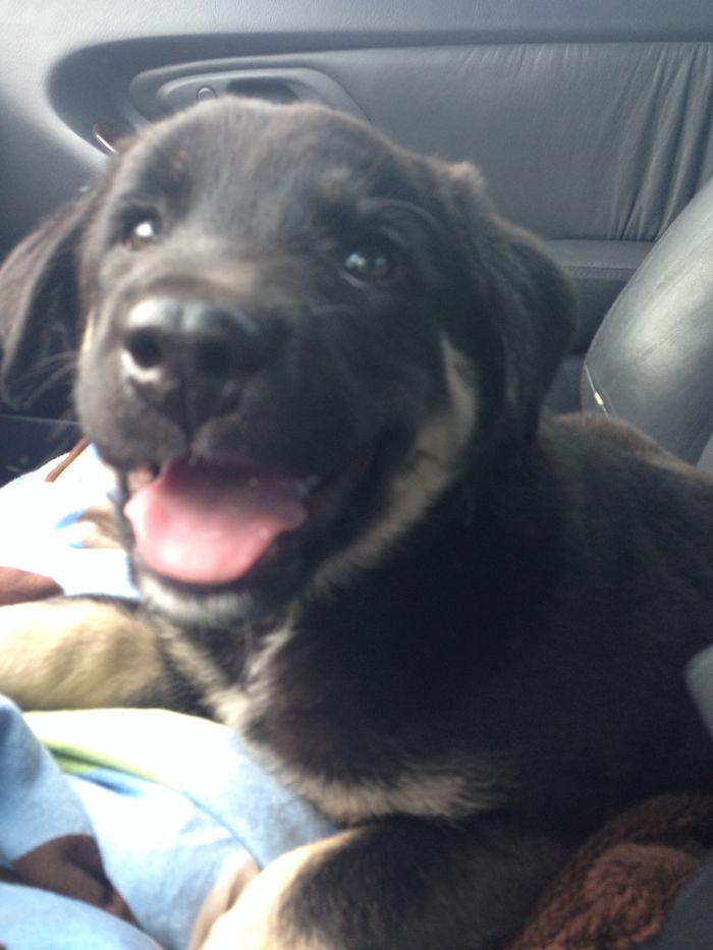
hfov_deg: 43.0
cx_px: 356
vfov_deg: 55.3
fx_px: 906
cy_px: 475
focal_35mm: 33
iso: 100
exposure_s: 1/120
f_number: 2.4
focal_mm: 4.12
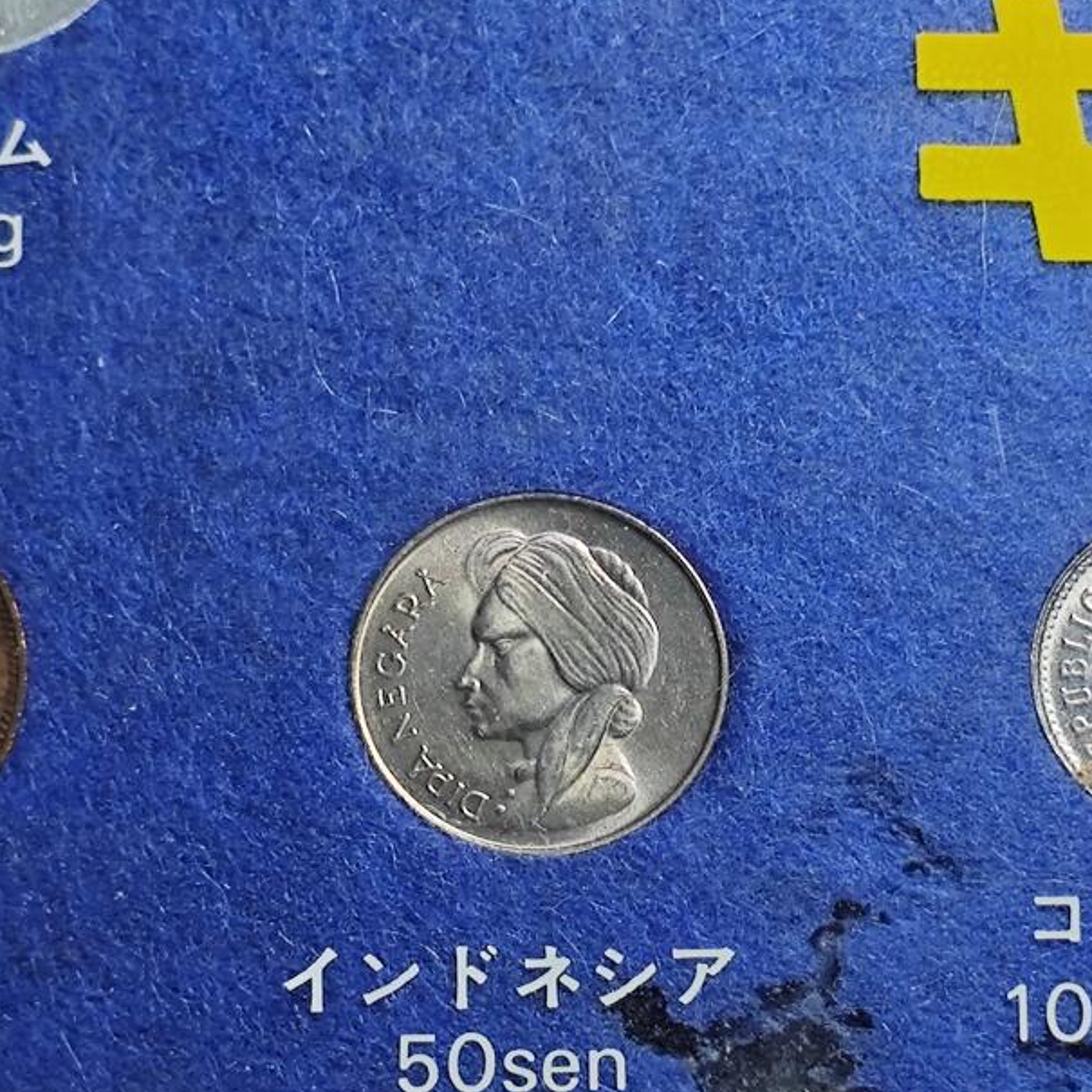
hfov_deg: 13.3
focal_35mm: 131
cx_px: 828
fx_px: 4675
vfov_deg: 13.3
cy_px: 592
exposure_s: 1/71
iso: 80
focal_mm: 5.84
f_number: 1.6
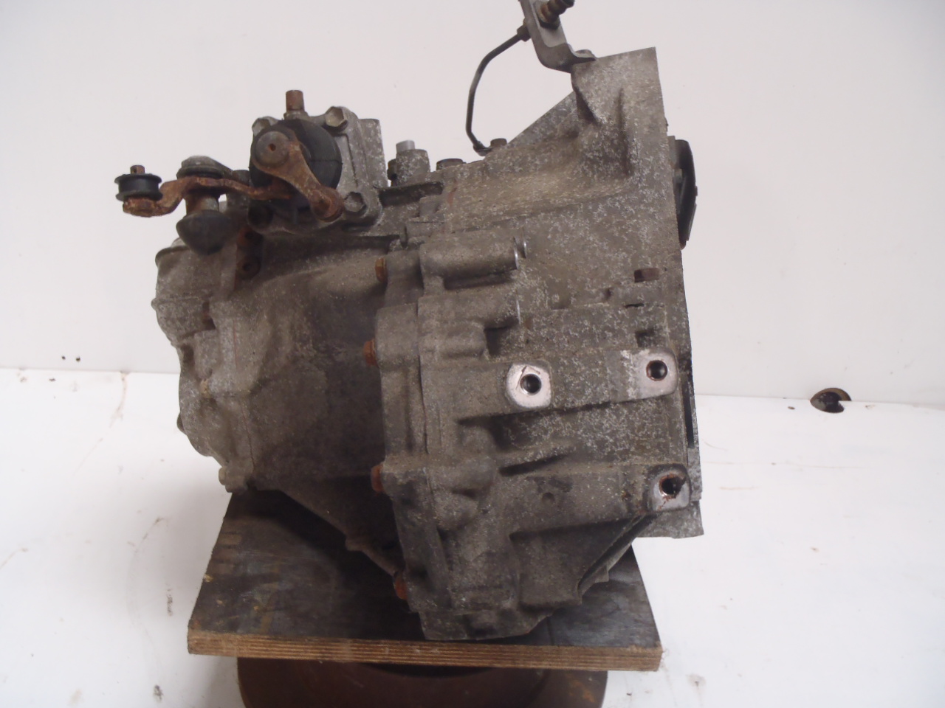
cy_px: 354
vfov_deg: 37.7
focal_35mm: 38
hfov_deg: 49.0
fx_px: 1037
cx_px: 472
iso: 200
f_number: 4.6
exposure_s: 1/6
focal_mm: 6.83
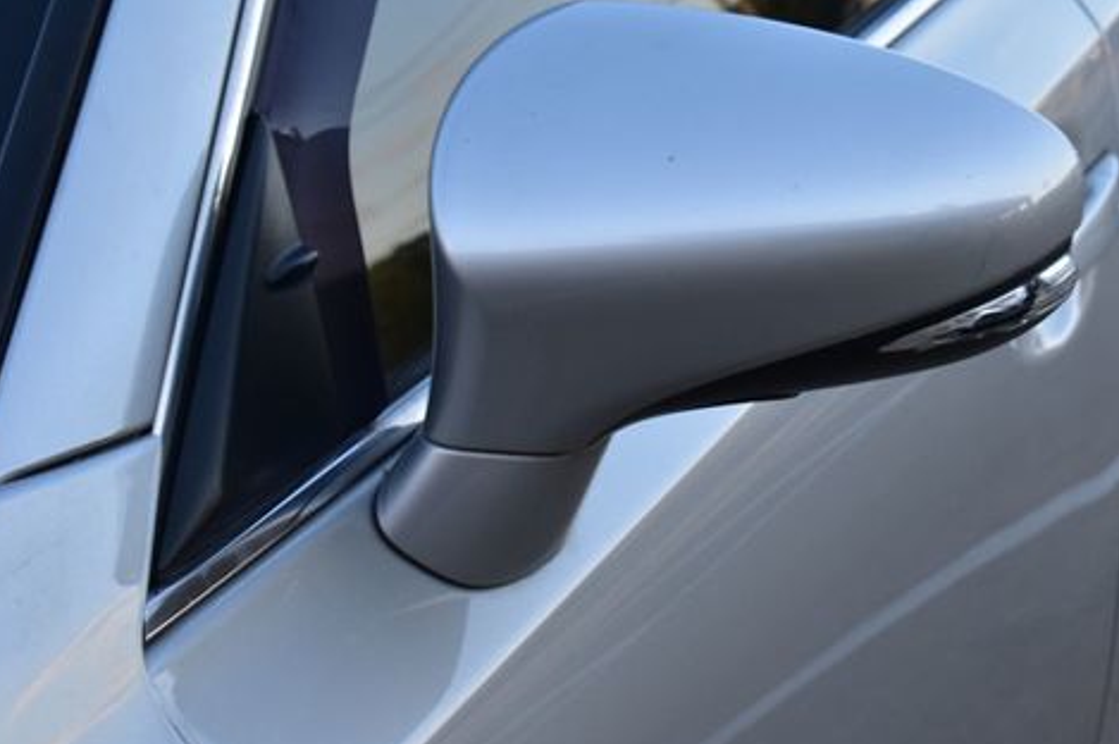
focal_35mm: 113
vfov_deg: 12.1
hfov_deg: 18.1
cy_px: 277
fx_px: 3500
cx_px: 699
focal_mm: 55
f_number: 9
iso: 400
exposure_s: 1/160
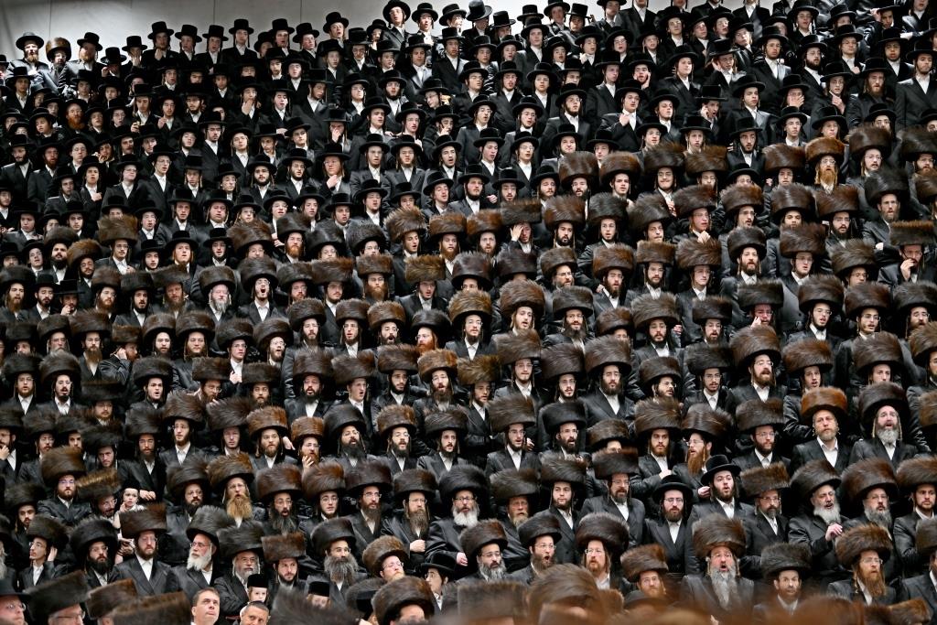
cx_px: 468
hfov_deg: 28.8
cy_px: 312
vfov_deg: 19.5
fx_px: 1822
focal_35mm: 70
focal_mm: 70
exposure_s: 1/160
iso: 160
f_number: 2.8
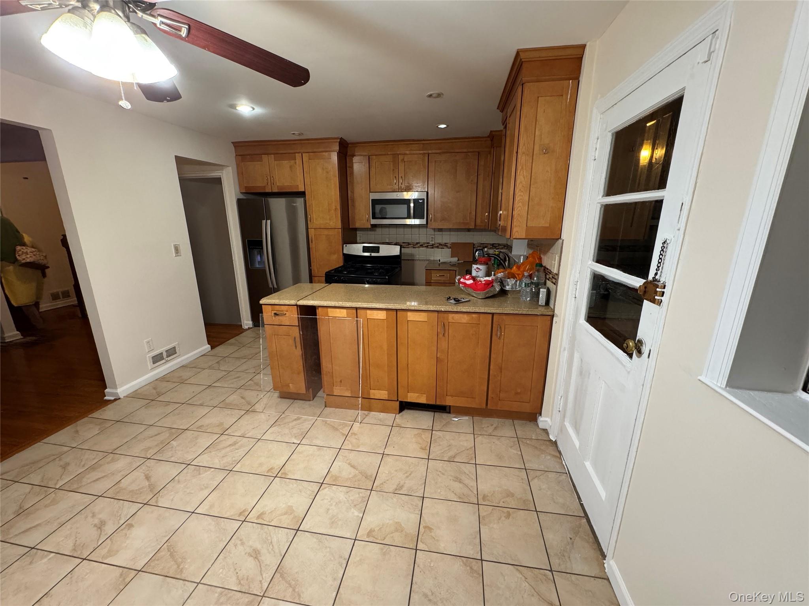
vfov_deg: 85.7
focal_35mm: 14
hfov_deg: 102.1
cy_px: 303
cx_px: 404
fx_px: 327
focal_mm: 2.22
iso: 320
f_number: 2.2
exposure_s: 1/60
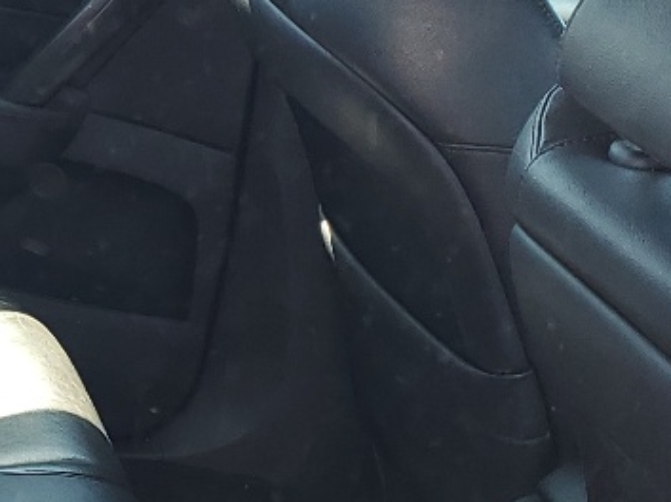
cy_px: 411
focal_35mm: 118
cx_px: -124
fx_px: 2285
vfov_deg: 12.5
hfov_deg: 16.1
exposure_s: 1/141
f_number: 1.5
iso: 50
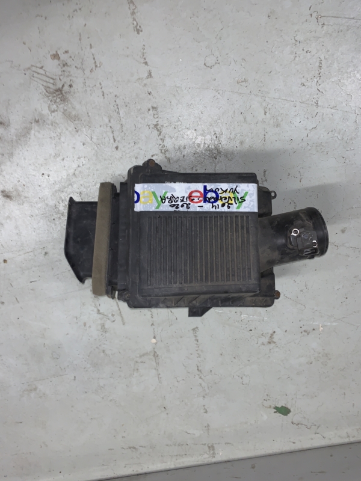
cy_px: 240
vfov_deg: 67.3
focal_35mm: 26
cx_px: 180
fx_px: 362
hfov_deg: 53.1
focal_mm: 4.25
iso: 50
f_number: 1.8
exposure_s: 1/15
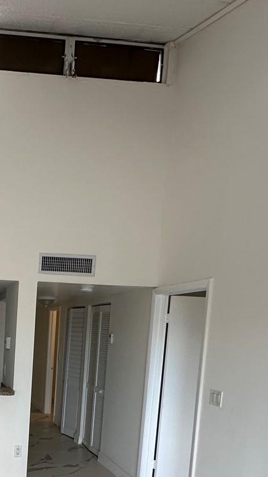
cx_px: -34
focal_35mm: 32
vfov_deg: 57.5
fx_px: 404
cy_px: 366
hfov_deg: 31.9
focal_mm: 2.22
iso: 200
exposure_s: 1/120
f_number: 2.2
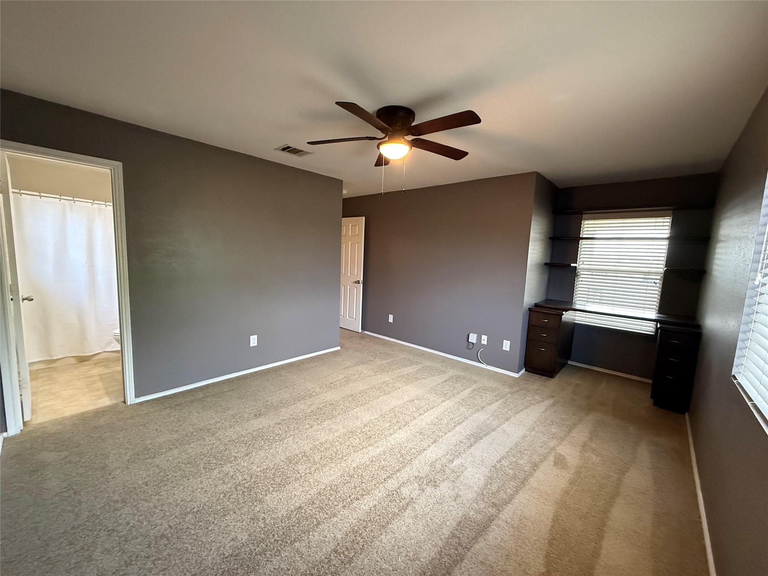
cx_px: 384
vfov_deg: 85.7
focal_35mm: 14
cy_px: 288
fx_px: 311
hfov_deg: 102.1
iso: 640
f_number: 2.2
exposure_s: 1/60
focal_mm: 2.22
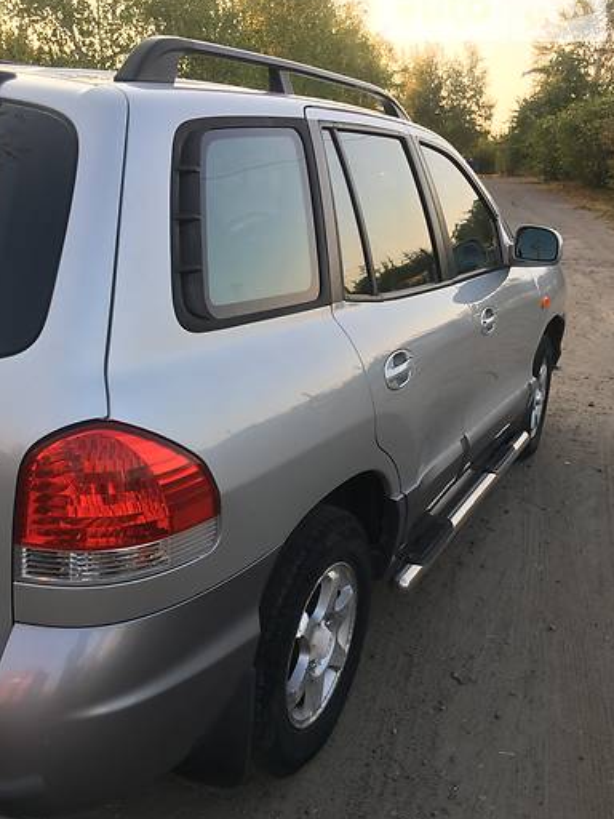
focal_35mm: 34
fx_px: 804
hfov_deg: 41.7
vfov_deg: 53.9
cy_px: 433
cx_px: 270
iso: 25
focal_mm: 4.2
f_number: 2.2
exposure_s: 1/100
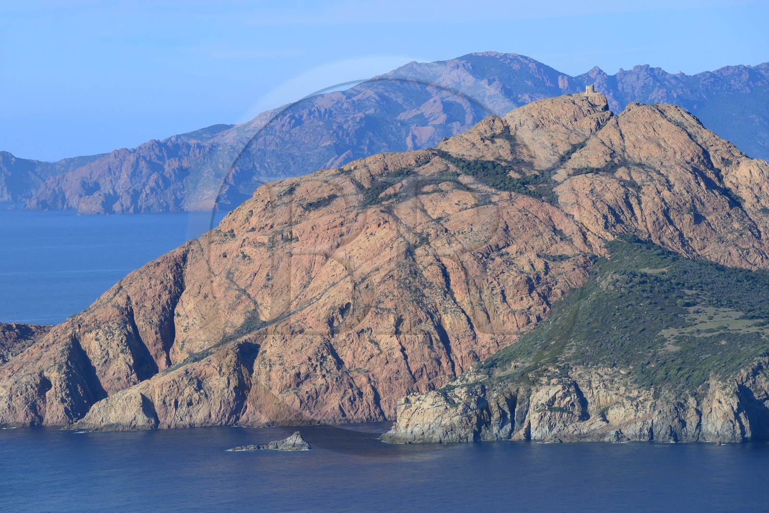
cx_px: 384
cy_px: 256
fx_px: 4271
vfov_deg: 6.9
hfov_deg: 10.3
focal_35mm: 200
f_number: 10
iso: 400
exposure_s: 1/1000
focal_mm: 200
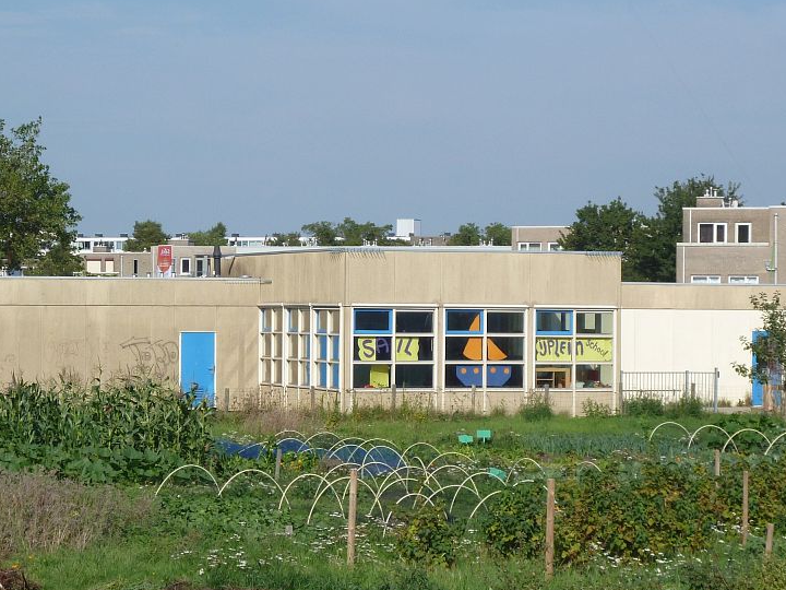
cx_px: 361
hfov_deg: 15.4
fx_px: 2906
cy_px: 379
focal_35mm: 128
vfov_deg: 11.6
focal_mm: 14.7
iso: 80
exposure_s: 1/500
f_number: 5
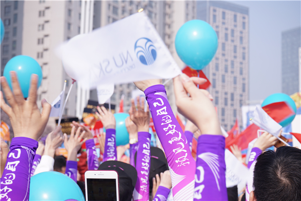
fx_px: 585
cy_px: 100
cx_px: 150
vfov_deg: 19.4
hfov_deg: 28.9
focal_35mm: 70
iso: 100
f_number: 8
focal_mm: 70
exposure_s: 1/200
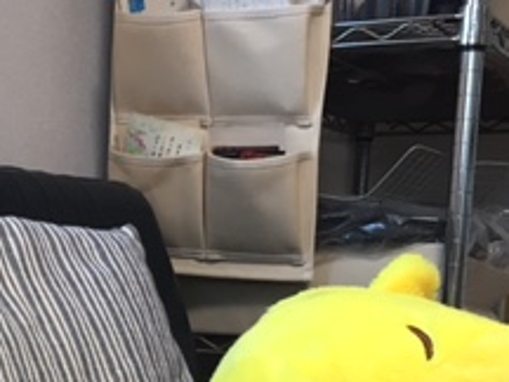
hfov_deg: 22.3
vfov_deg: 16.6
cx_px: 66
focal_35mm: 86
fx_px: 1265
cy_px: 434
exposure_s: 1/30
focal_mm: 4.15
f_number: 2.2
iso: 64
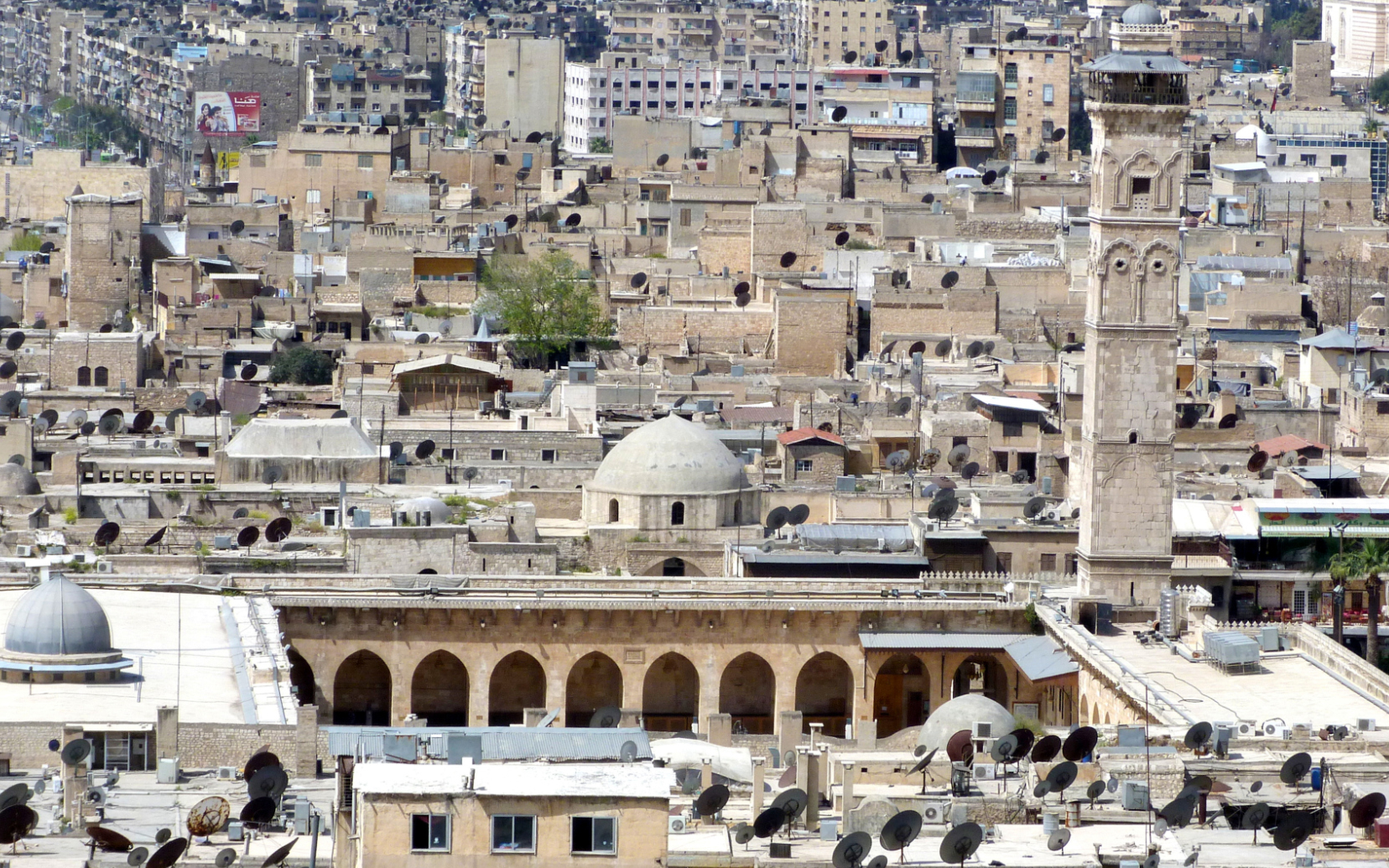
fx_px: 7230
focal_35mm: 191
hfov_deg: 11.0
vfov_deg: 6.9
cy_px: 403
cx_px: 745
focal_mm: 26.8
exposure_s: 1/500
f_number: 5.6
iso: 80
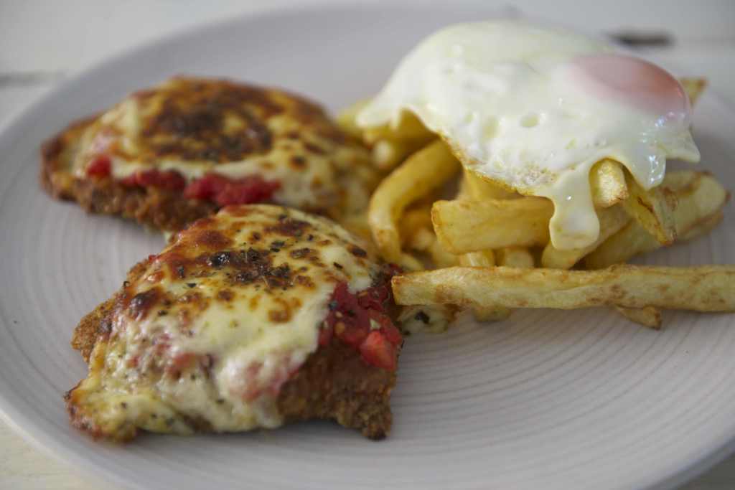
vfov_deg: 19.5
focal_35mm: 70
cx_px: 368
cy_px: 245
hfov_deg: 28.8
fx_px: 1429
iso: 400
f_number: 3.5
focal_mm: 70
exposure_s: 1/100
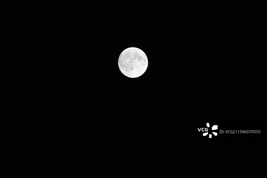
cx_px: 134
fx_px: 3003
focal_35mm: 405
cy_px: 89
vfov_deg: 3.4
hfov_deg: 5.1
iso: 640
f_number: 7.1
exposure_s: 1/1250
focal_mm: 270
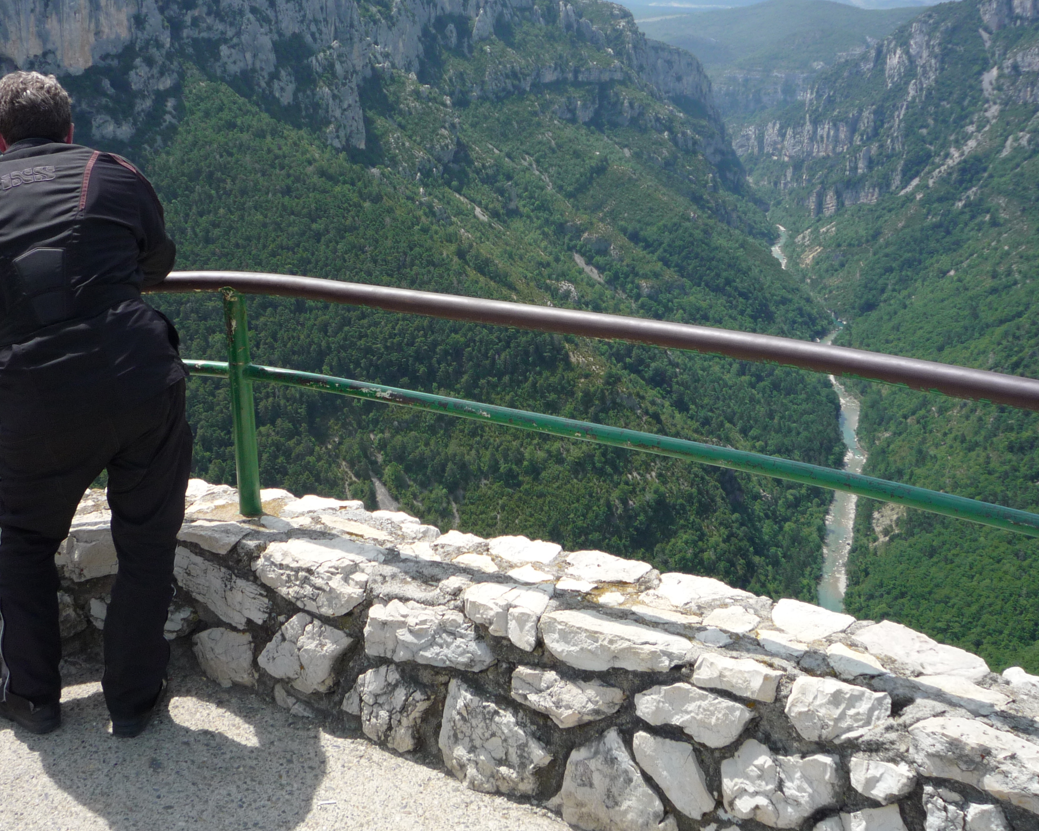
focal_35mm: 40
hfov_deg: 45.8
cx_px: 481
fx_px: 1230
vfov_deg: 37.1
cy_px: 308
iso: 100
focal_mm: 5.2
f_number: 4
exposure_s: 1/500
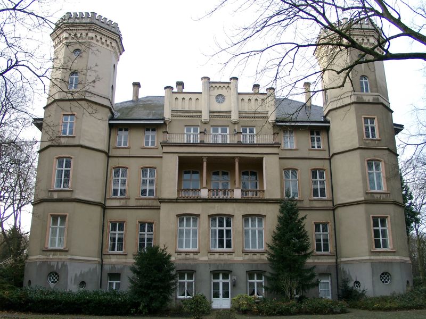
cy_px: 160
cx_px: 213
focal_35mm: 34
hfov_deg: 54.0
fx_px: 418
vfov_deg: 41.8
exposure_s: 1/173
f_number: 2.8
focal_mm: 7.13
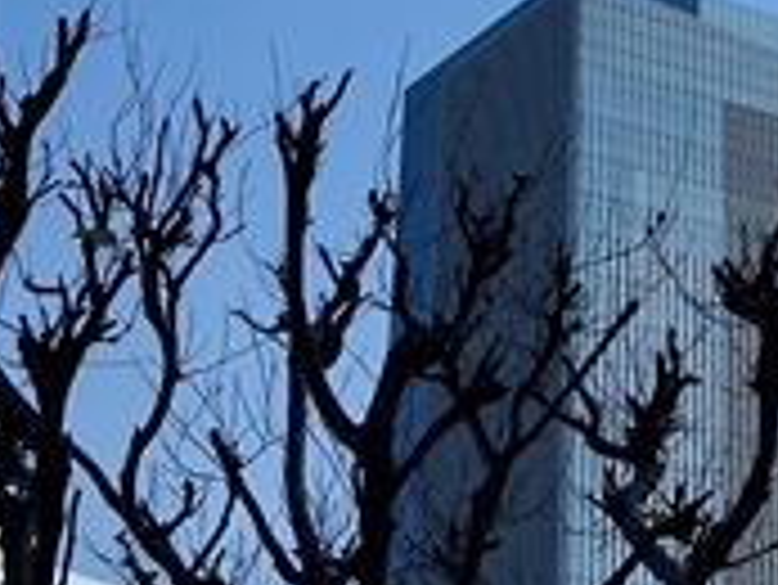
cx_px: 926
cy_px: -130
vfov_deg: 11.8
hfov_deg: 15.4
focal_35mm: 123
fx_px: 2766
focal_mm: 3.99
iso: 32
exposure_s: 1/3040
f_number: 1.8
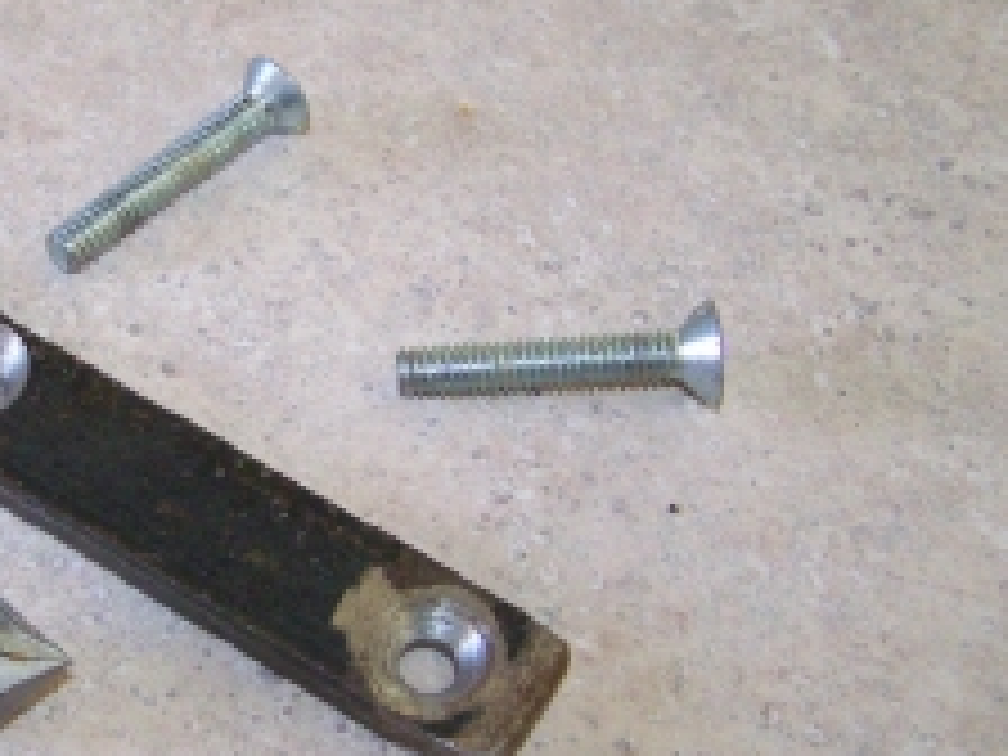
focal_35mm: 68
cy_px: 410
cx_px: 126
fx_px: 1980
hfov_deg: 27.7
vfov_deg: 21.6
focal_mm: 6.3
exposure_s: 1/40
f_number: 2.8
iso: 400
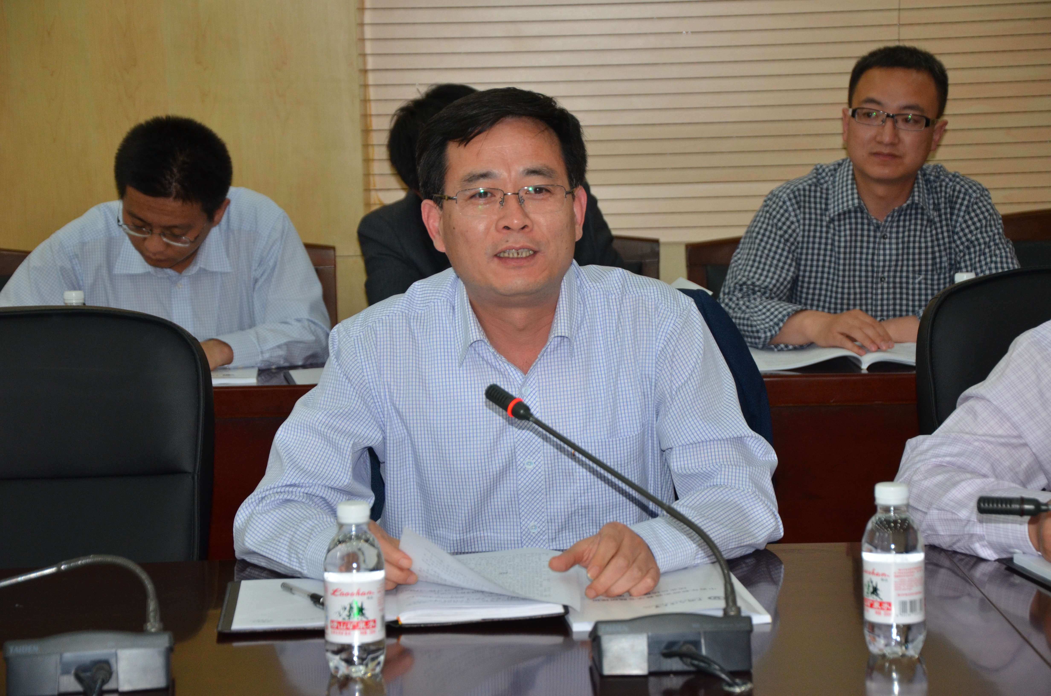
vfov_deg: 13.8
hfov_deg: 20.7
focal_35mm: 99
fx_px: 2884
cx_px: 526
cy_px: 348
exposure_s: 1/60
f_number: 5.3
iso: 800
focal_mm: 66
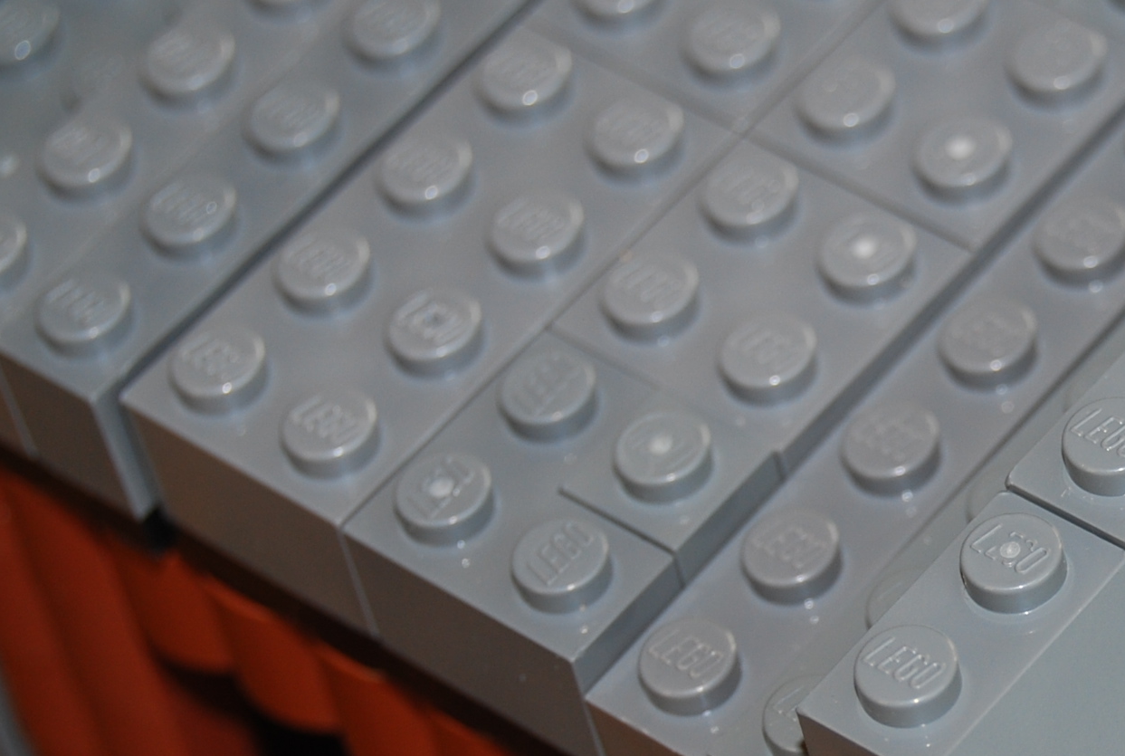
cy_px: 453
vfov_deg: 7.2
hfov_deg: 10.6
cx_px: 1178
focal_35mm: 192
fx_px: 6019
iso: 200
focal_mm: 55
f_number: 5.6
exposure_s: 1/60
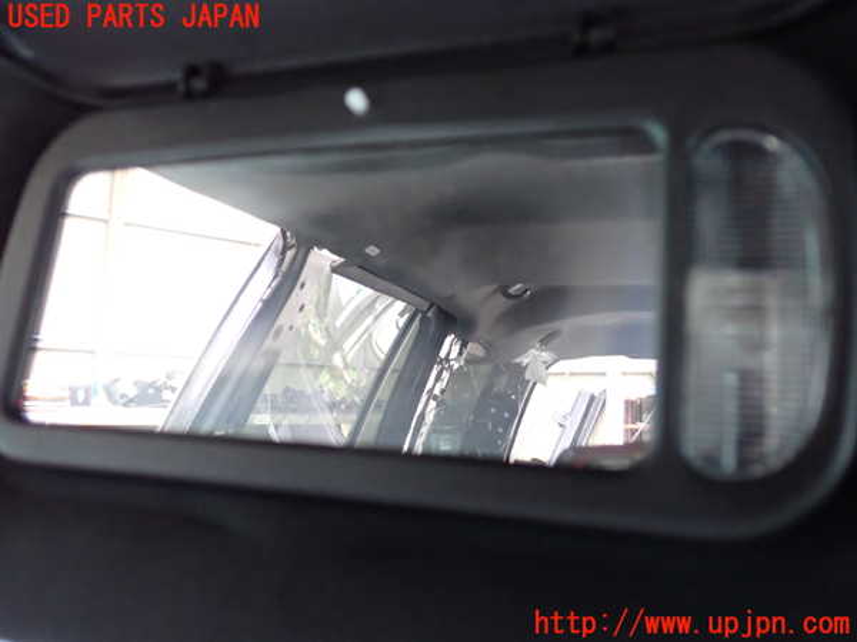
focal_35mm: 30
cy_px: 321
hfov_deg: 60.0
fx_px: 743
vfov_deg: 46.8
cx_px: 428
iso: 800
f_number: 2.3
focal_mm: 5.4
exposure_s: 1/30
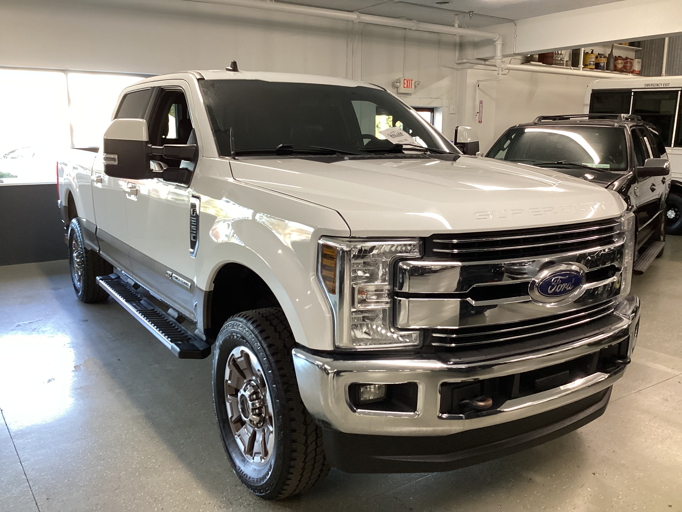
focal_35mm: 31
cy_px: 256
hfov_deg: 58.4
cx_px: 341
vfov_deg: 45.4
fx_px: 611
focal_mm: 3.3
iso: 160
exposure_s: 1/60
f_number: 2.4
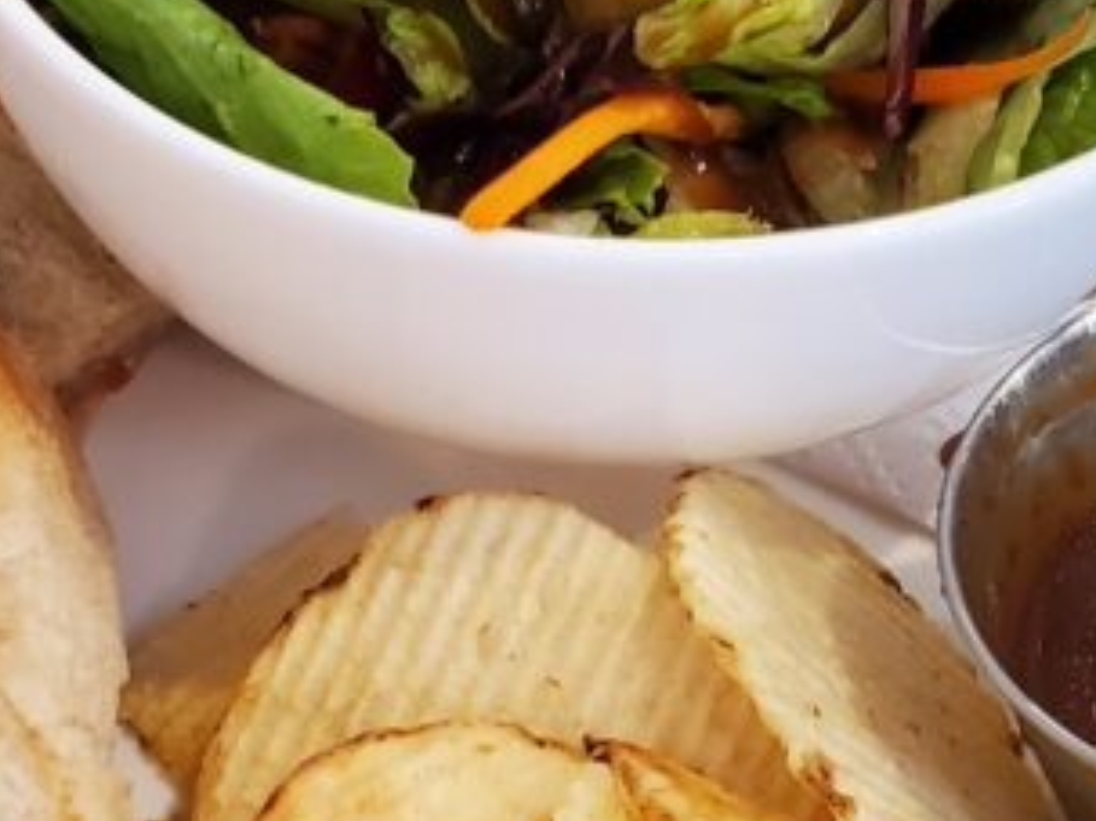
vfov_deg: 16.7
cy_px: 582
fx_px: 2785
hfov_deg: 22.1
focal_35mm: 88
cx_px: 333
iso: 640
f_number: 2.4
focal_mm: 4.3
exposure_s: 1/40
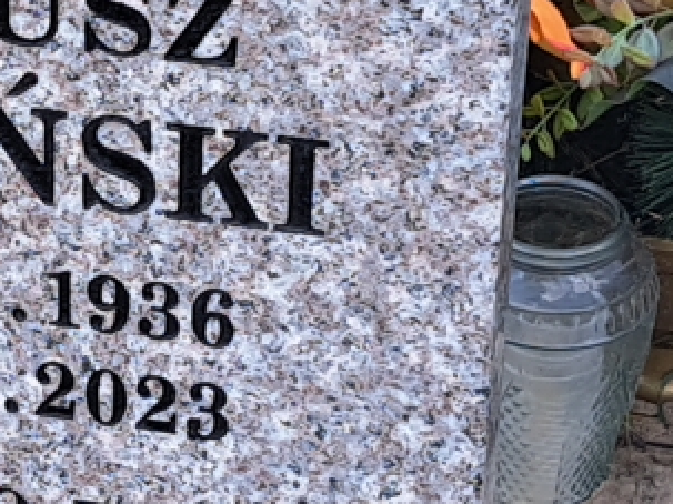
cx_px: -251
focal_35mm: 76
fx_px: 1477
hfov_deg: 22.4
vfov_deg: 19.4
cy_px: 264
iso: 50
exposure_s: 1/222
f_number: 1.8
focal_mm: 5.23
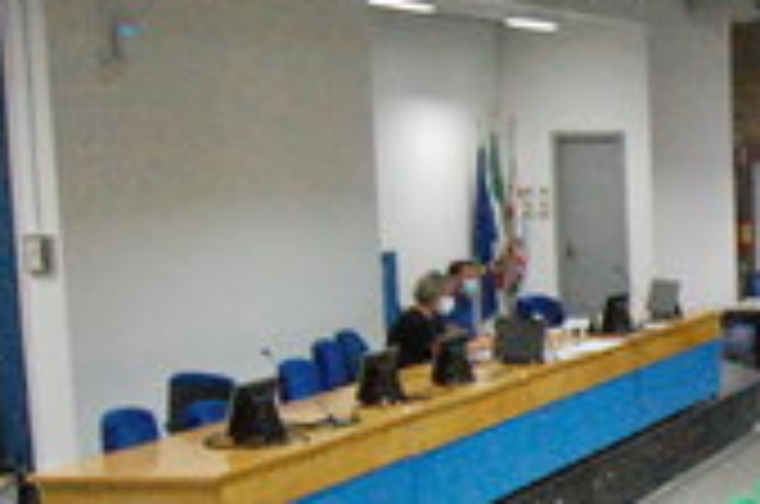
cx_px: 1381
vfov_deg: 13.5
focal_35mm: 100
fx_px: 2107
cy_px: 472
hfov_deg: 16.8
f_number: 4.5
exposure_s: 1/80
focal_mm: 18
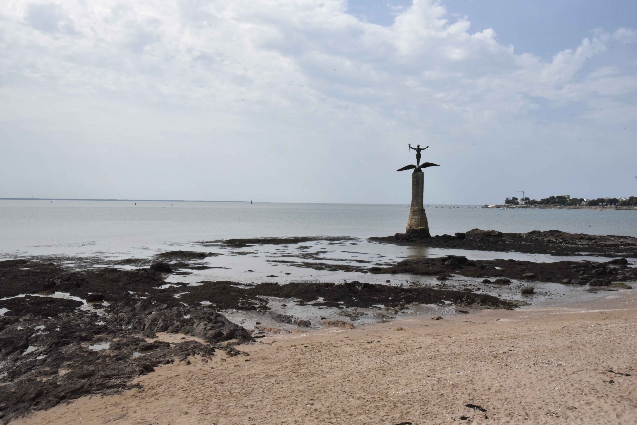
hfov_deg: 61.9
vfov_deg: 43.6
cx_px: 318
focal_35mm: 30
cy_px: 212
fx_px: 531
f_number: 22
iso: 6400
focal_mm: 30
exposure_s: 1/3200
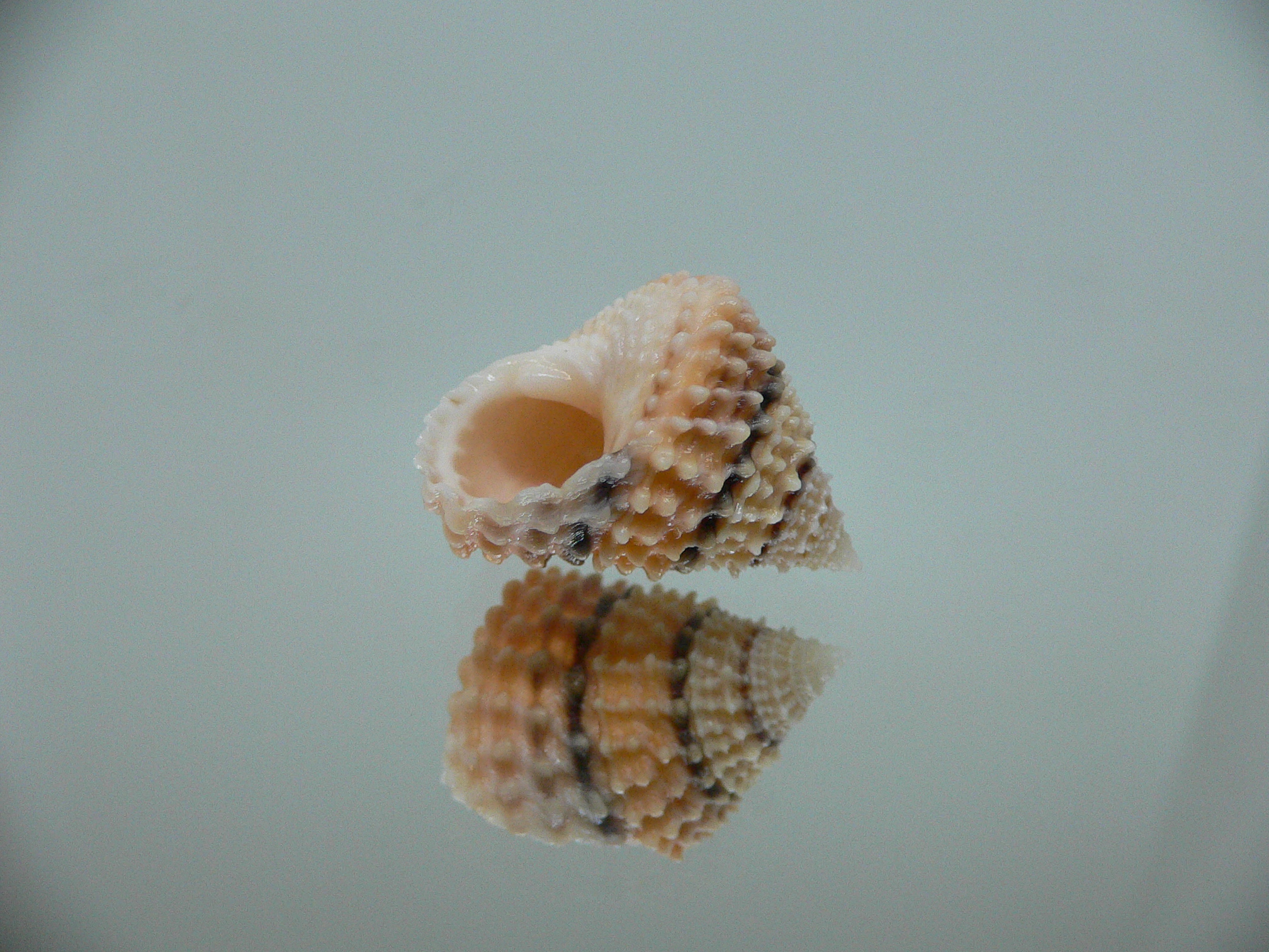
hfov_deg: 52.6
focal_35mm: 35
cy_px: 476
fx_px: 1283
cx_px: 634
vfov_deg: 40.7
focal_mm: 4.6
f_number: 2.8
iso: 200
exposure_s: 1/60
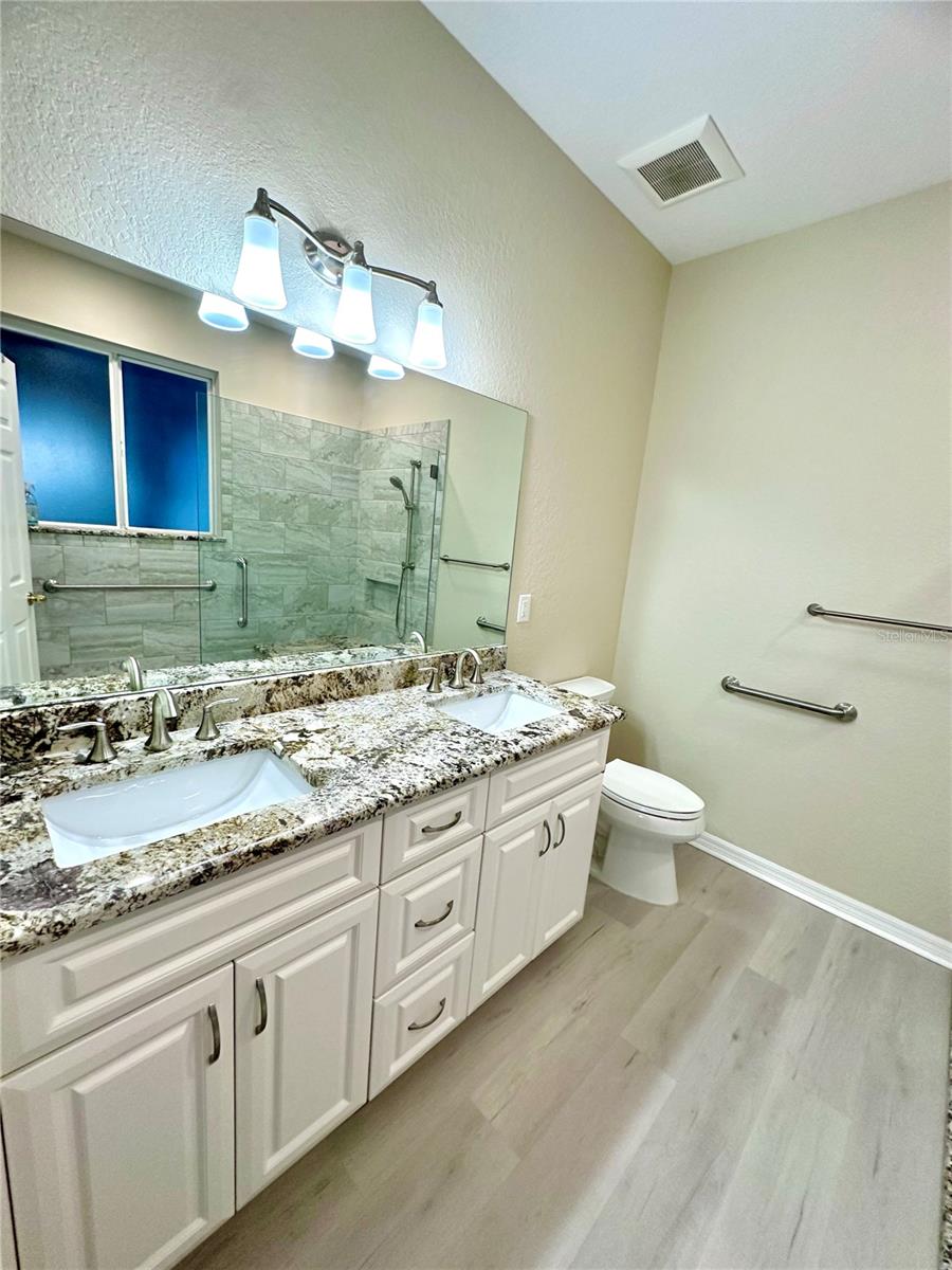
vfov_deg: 102.1
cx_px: 476
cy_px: 635
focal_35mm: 14
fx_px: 513
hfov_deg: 85.7
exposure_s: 1/120
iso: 160
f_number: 2.2
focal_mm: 2.22
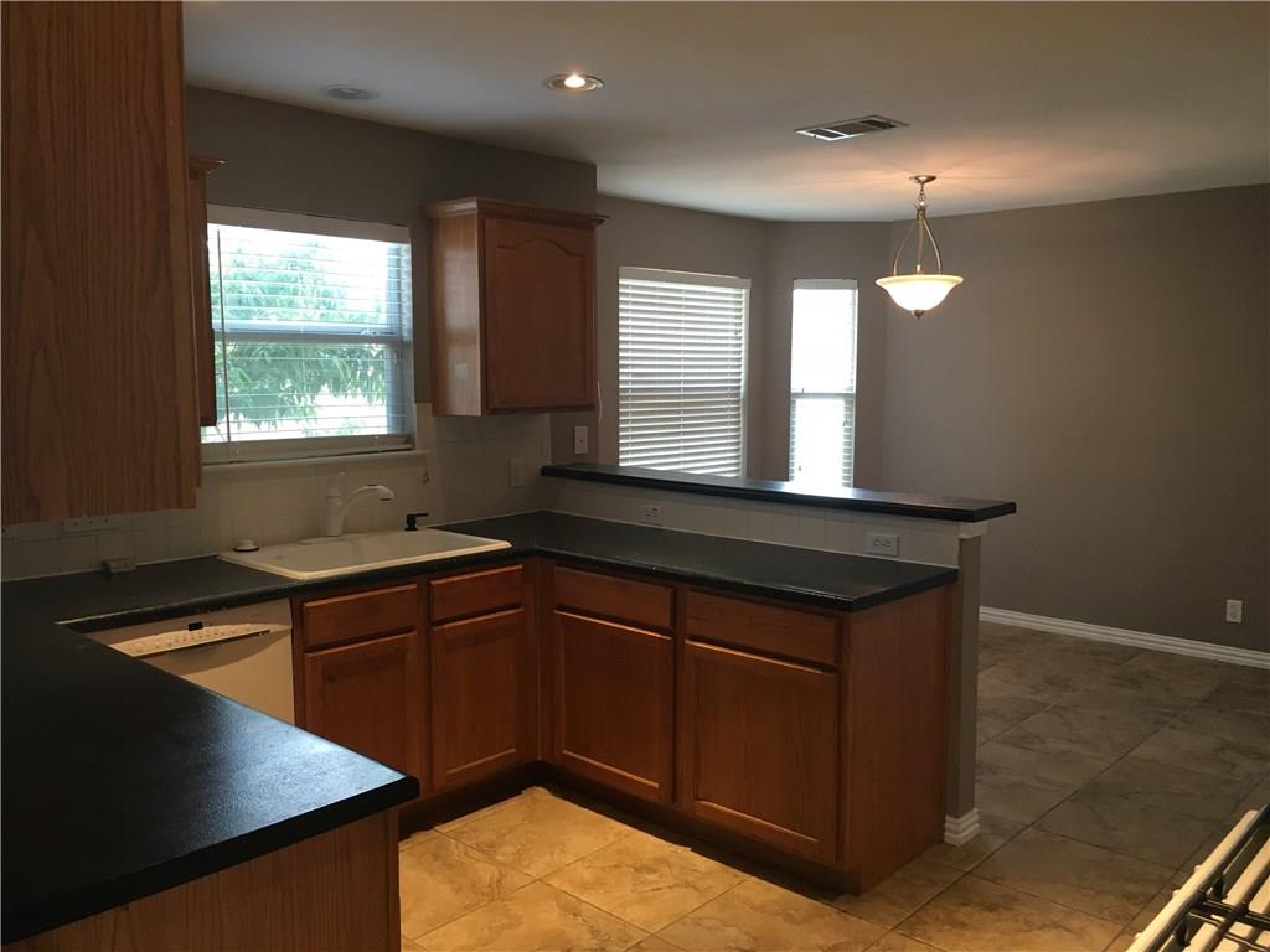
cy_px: 476
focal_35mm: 29
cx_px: 635
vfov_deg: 48.2
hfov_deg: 61.7
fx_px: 1064
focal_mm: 4.15
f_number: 2.2
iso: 40
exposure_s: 1/30
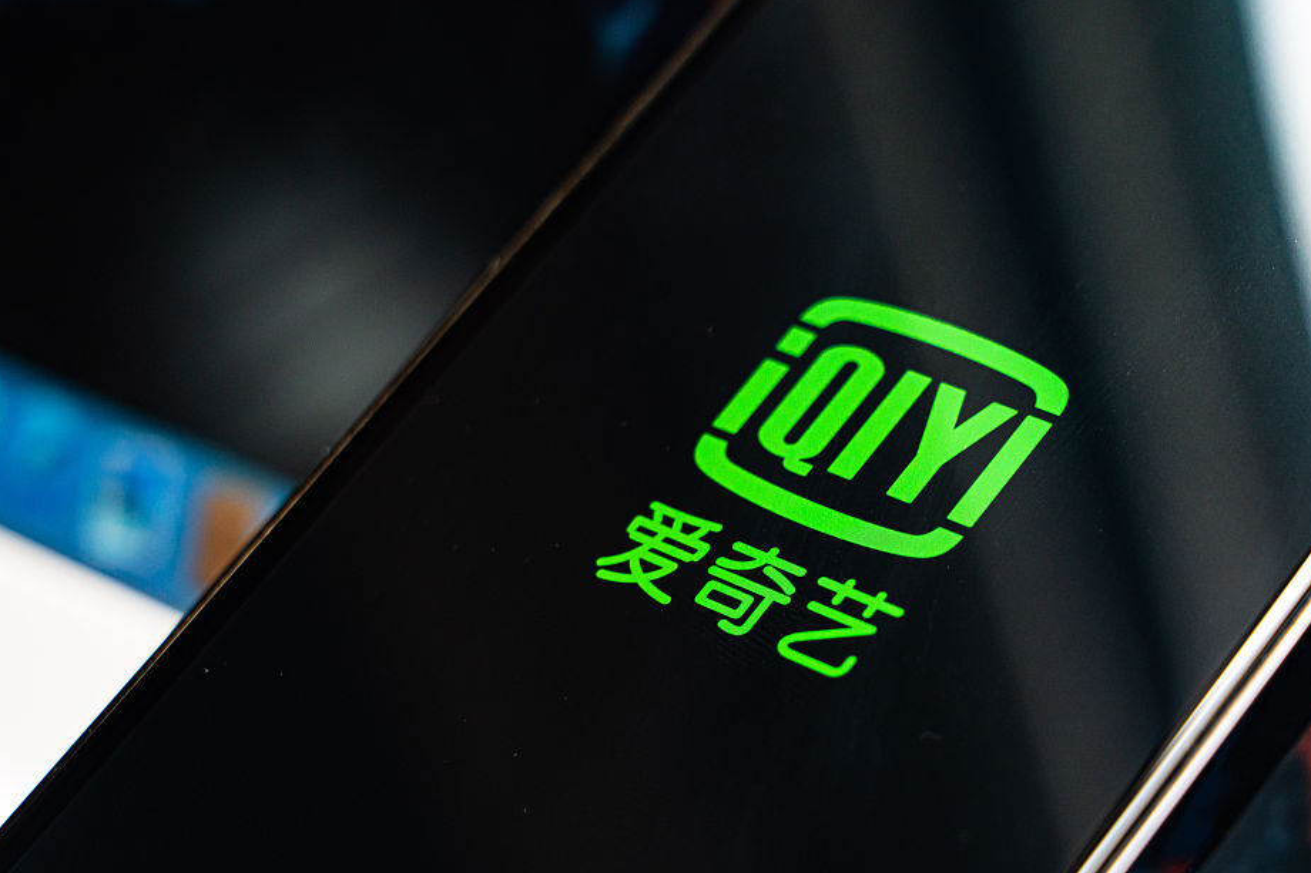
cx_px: 797
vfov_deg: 10.0
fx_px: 4988
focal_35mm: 137
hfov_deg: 15.0
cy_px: 543
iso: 1000
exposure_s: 1/200
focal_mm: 105
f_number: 8
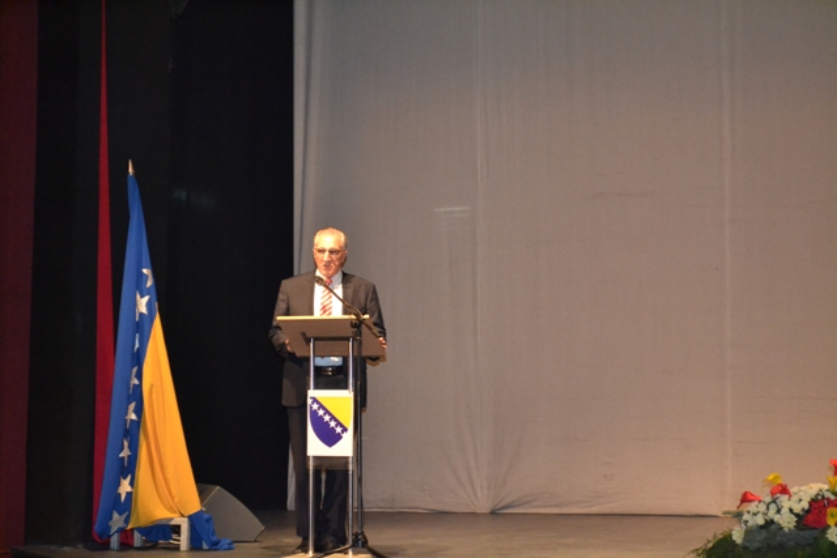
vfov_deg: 16.6
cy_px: 279
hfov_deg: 24.6
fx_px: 1918
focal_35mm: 82
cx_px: 418
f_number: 5.6
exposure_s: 1/60
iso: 3200
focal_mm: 55
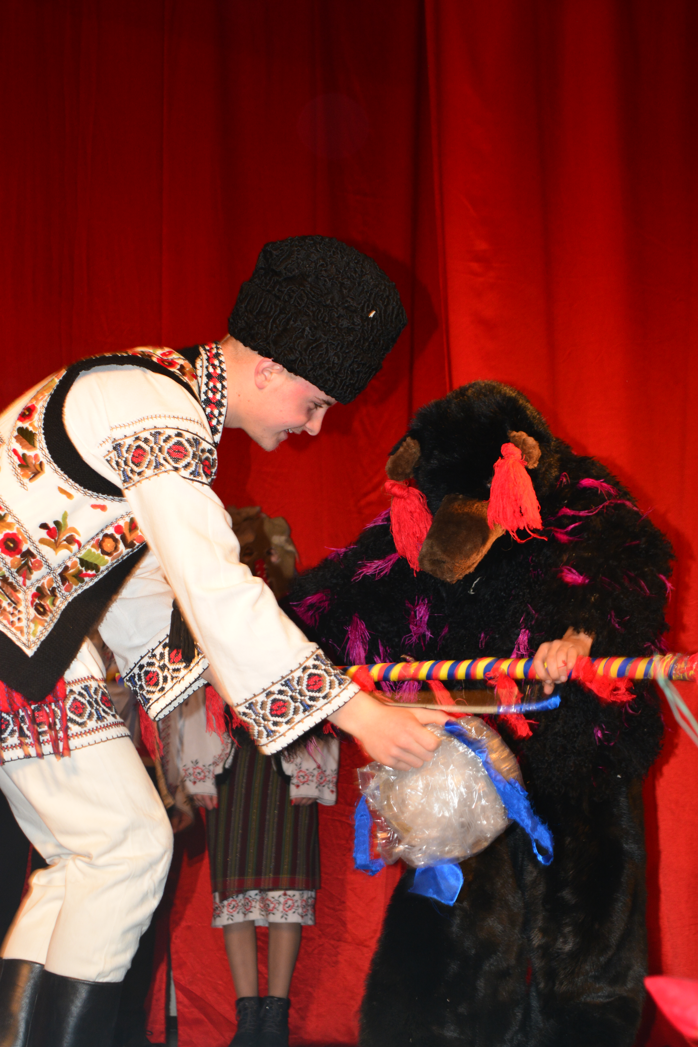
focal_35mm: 82
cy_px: 524
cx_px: 349
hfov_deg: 16.6
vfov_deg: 24.6
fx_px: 2399
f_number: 5.6
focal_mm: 55
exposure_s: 1/60
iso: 500
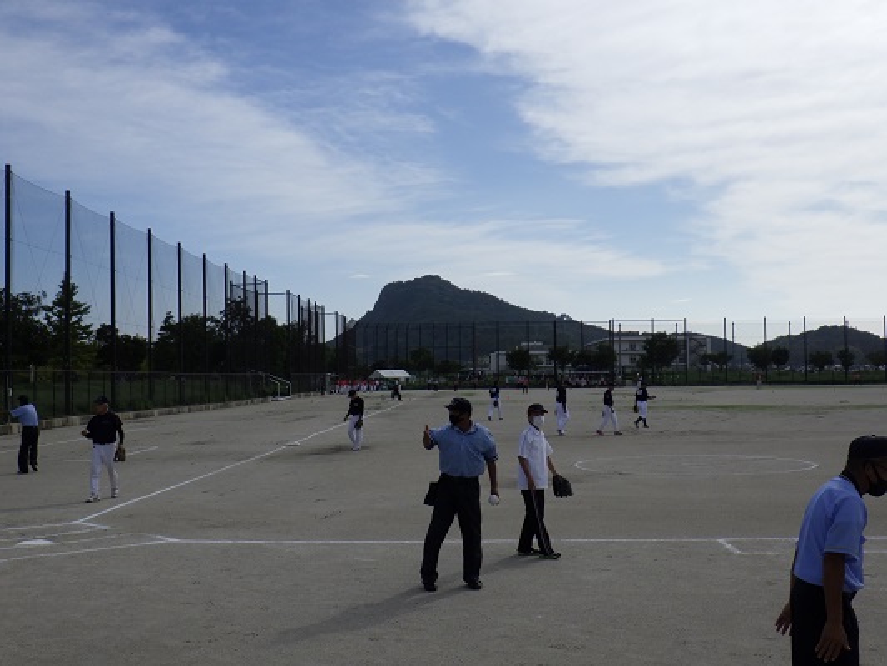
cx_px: 444
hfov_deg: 44.8
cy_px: 333
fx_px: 1076
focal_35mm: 42
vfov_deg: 34.4
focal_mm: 7.5
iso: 125
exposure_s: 1/1250
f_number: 5
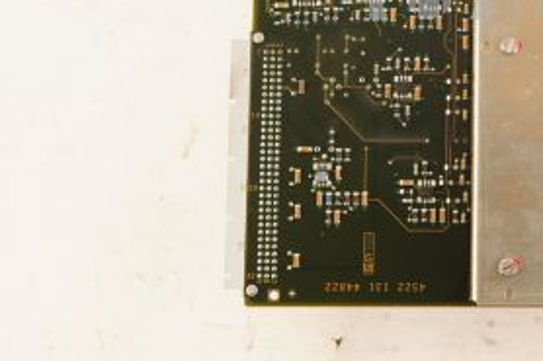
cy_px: -26
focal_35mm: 108
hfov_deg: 18.4
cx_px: 564
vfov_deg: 12.5
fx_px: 1628
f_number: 13
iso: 1600
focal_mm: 50
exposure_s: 1/160
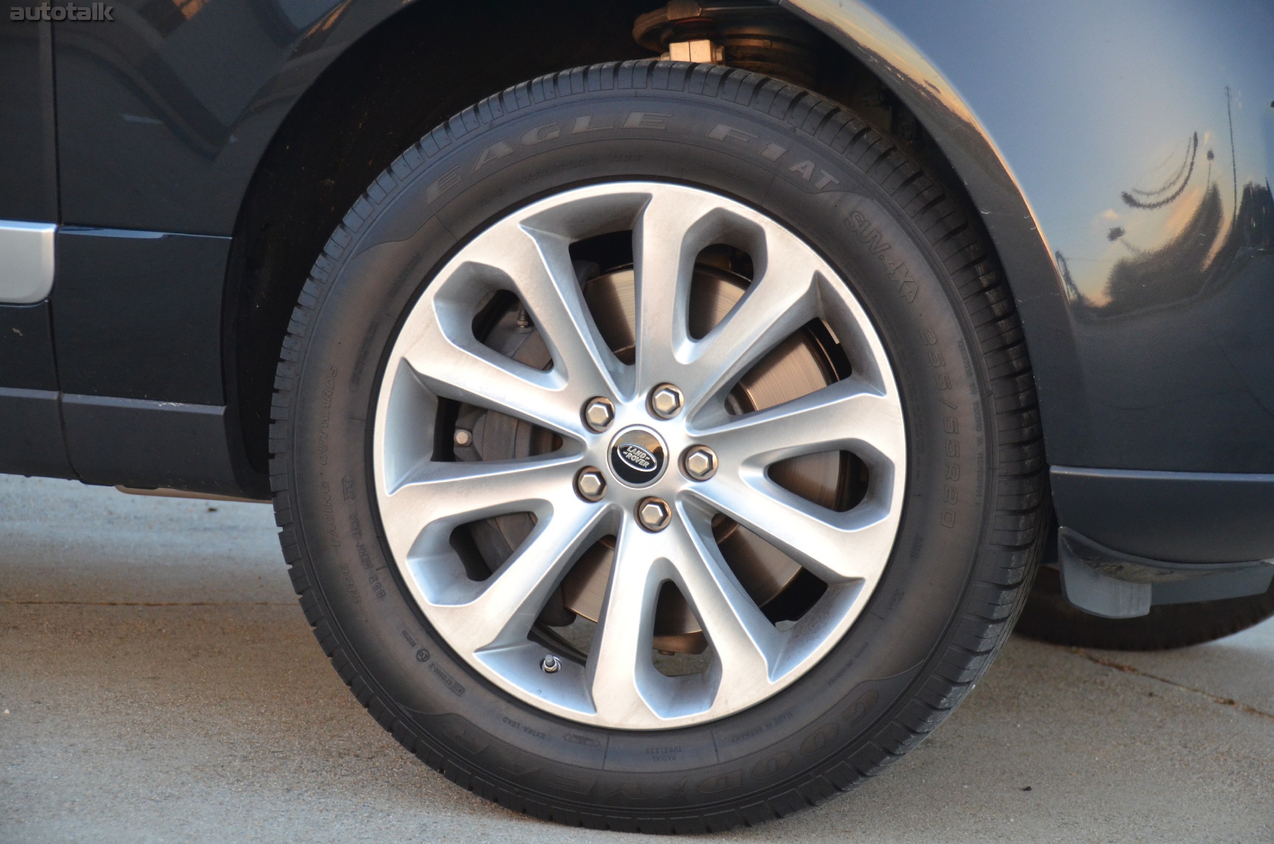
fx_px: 3284
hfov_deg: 22.0
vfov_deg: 14.6
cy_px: 422
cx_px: 637
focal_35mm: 93
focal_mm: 62
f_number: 4.8
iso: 1600
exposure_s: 1/125
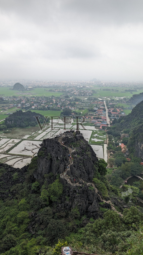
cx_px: 61
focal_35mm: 27
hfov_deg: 42.8
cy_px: 127
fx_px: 182
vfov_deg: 69.9
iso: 21
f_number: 1.68
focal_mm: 6.9
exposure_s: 1/503
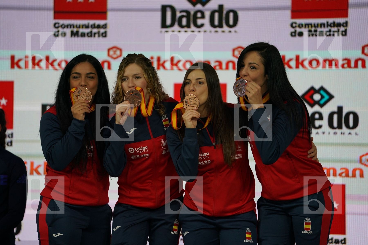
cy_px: 122
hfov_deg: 10.3
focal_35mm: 200
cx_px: 184
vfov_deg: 6.9
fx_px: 2044
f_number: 2.8
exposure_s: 1/250
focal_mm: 200
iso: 800
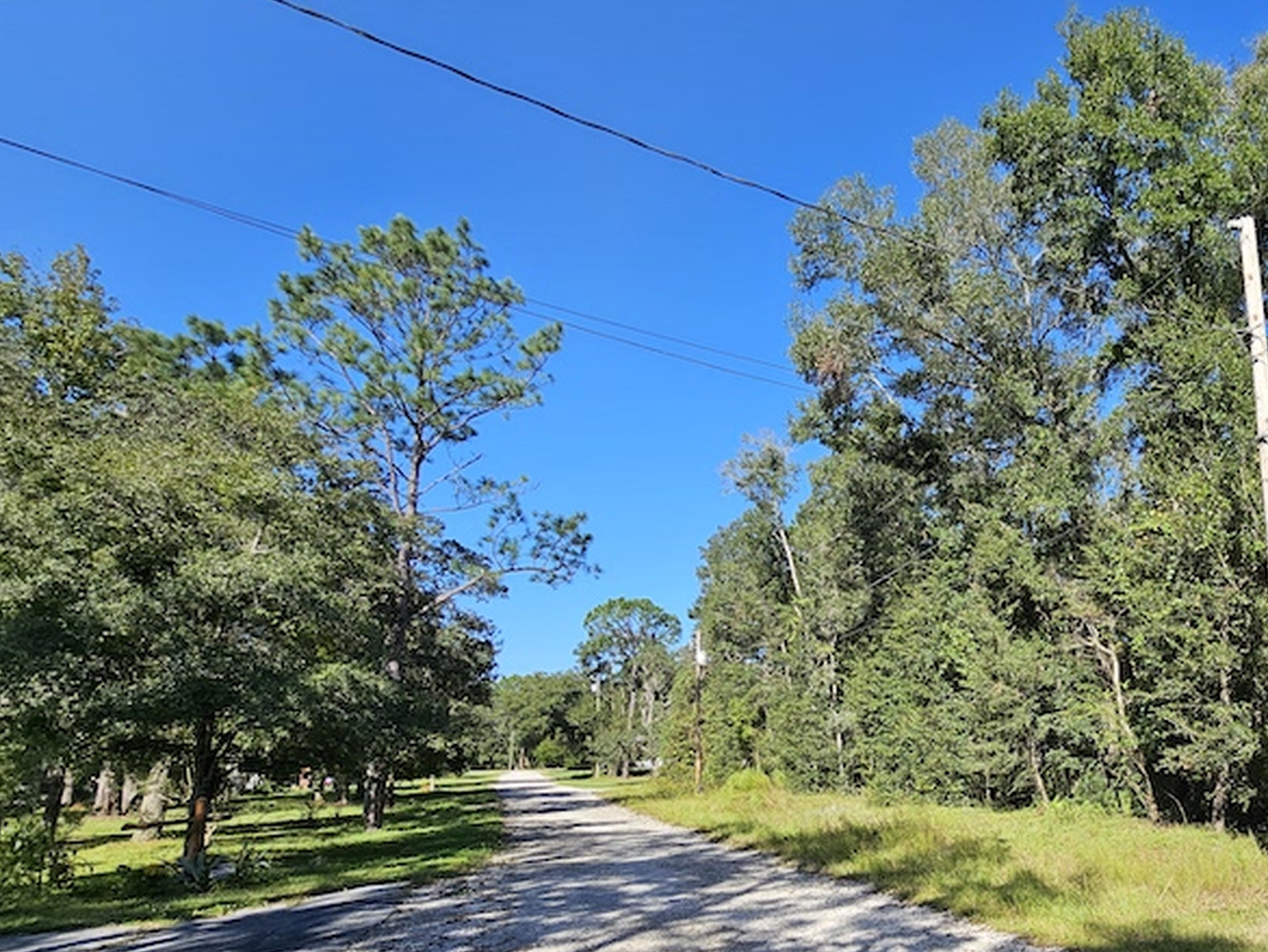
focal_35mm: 20
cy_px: 649
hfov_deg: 75.0
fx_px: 733
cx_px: 971
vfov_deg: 64.0
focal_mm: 2.2
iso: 50
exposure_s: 1/1262
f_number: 2.2
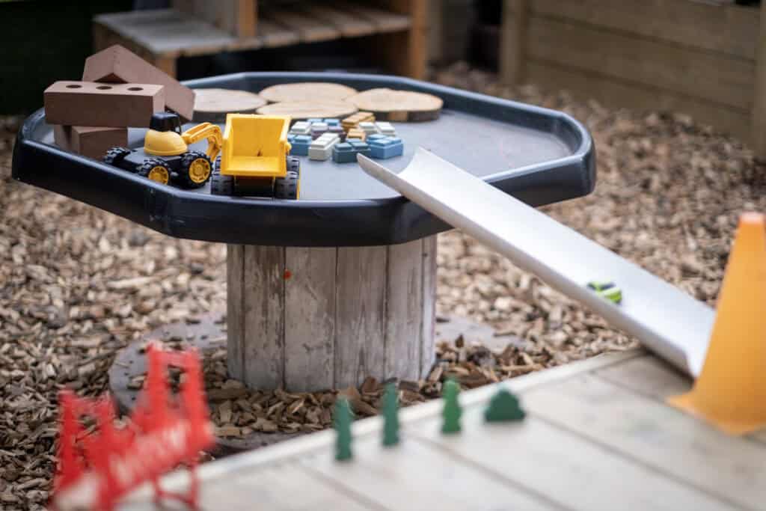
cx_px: 383
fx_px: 1787
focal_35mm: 84
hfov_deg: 24.2
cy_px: 256
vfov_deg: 16.3
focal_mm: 56
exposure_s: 1/1600
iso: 200
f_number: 1.2
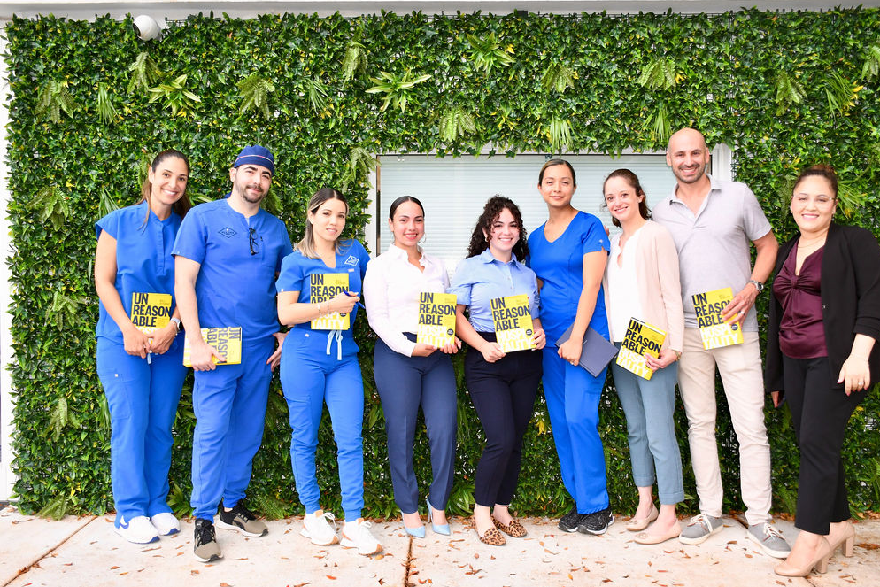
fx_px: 831
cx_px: 446
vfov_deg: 38.9
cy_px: 286
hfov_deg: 55.8
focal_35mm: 34
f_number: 4.5
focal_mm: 22
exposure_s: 1/200
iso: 320
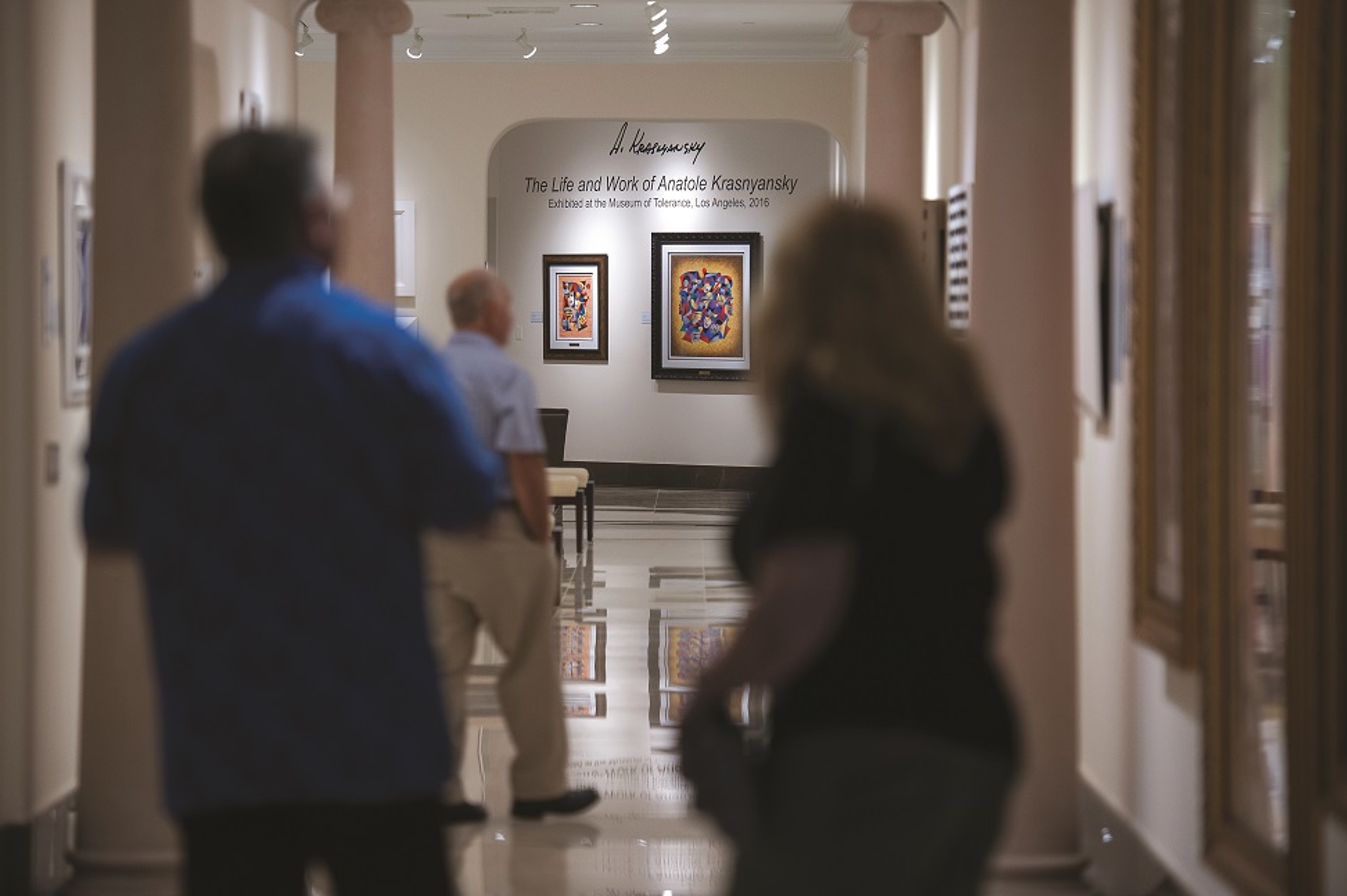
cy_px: 448
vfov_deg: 9.5
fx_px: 5385
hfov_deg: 14.3
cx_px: 661
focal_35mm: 144
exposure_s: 1/320
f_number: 2.8
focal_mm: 140
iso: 1600
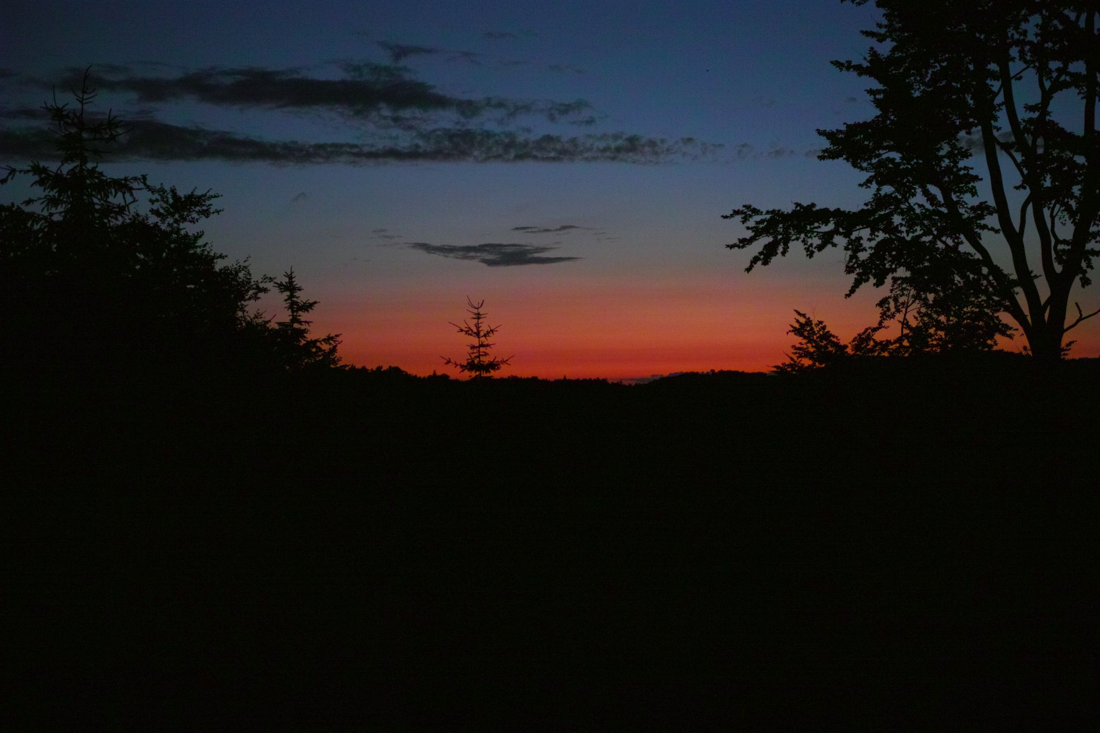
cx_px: 550
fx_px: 1375
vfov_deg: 29.9
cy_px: 366
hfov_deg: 43.6
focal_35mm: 45
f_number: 2.8
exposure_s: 1/80
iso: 800
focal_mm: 30
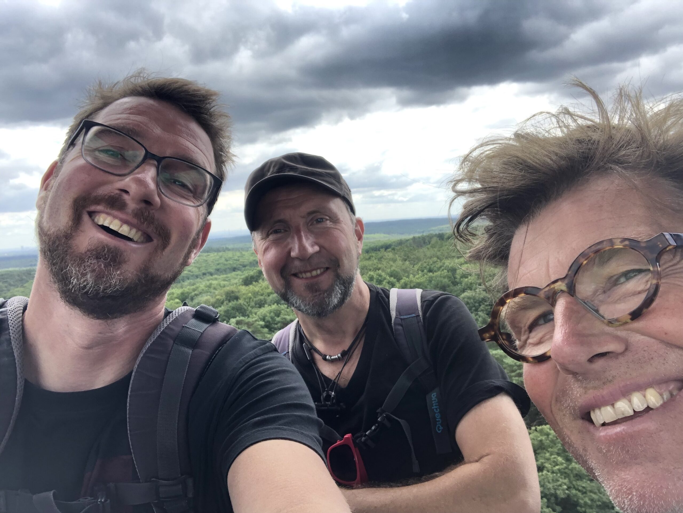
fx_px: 632
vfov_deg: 44.2
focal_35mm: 32
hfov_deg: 56.8
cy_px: 256
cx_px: 342
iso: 20
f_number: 2.2
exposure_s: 1/146
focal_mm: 2.87
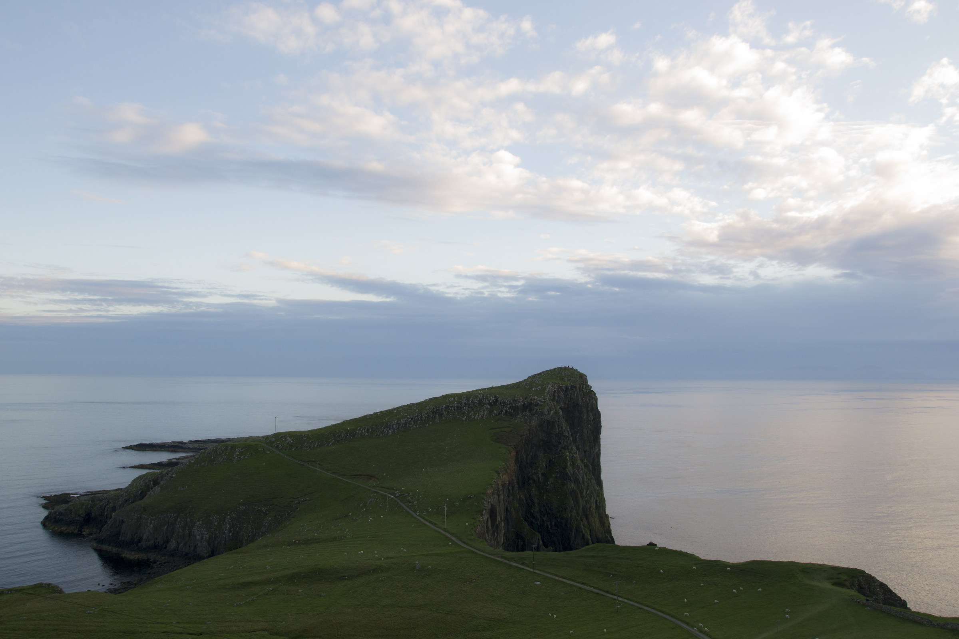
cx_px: 480
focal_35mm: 27
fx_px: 719
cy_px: 320
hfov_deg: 67.4
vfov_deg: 47.9
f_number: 9
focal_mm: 18
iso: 400
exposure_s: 1/125
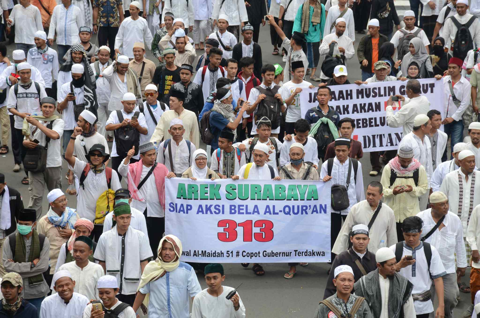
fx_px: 1796
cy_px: 159
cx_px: 240
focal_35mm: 135
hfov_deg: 15.2
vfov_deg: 10.1
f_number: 10
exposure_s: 1/200
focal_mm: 90
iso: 200
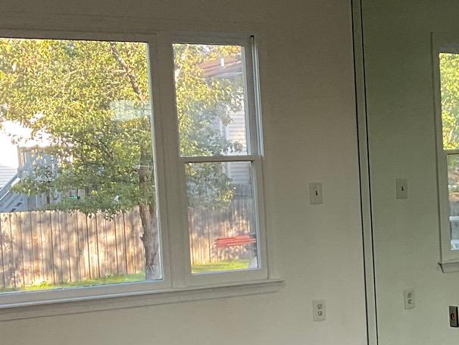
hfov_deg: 18.6
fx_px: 1300
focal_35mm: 98
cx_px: 594
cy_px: 298
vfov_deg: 15.0
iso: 50
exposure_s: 1/120
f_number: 1.8
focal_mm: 3
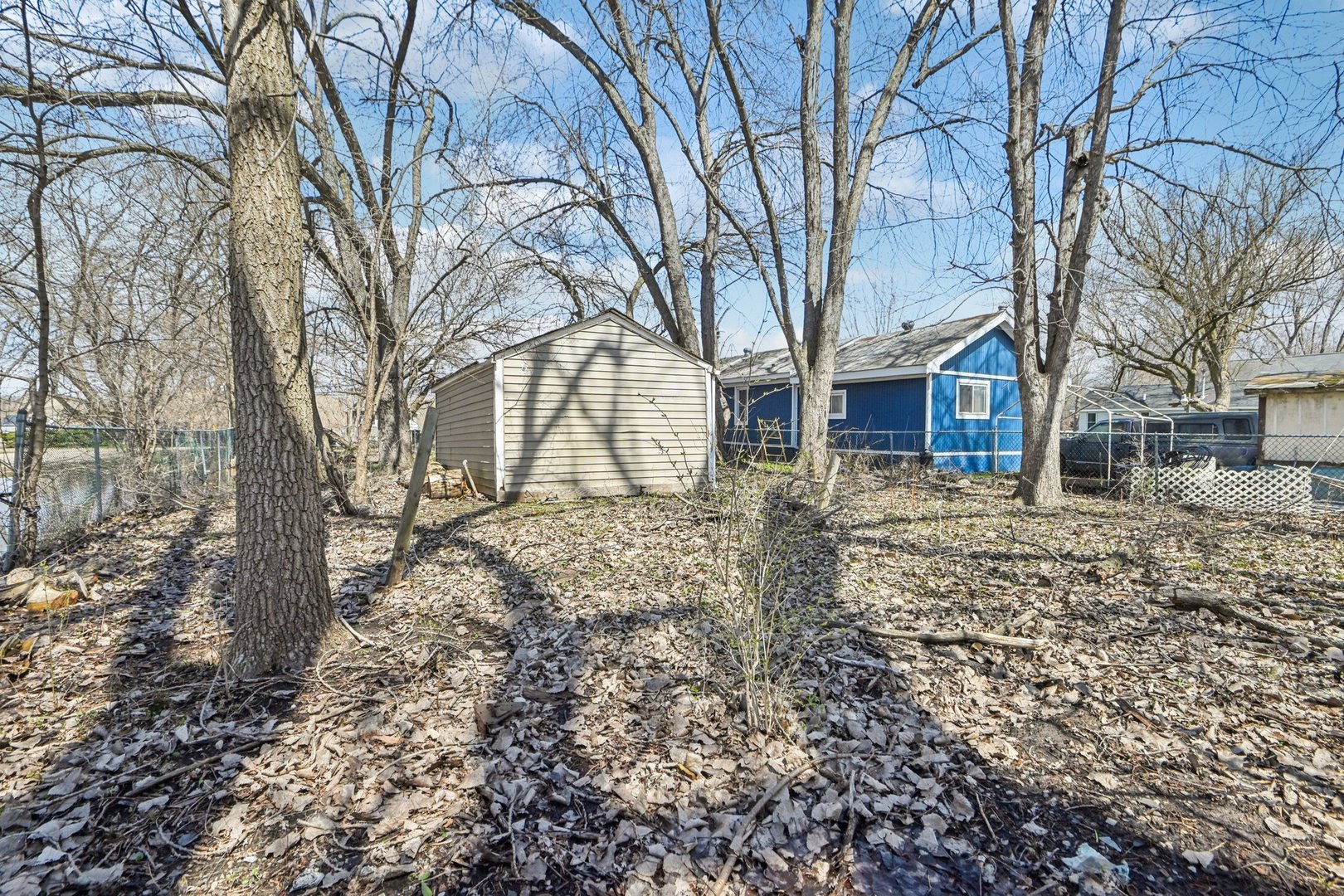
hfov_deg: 96.7
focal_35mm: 16
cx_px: 672
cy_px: 448
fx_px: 597
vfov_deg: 73.7
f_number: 13
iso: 400
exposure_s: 1/320
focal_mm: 16
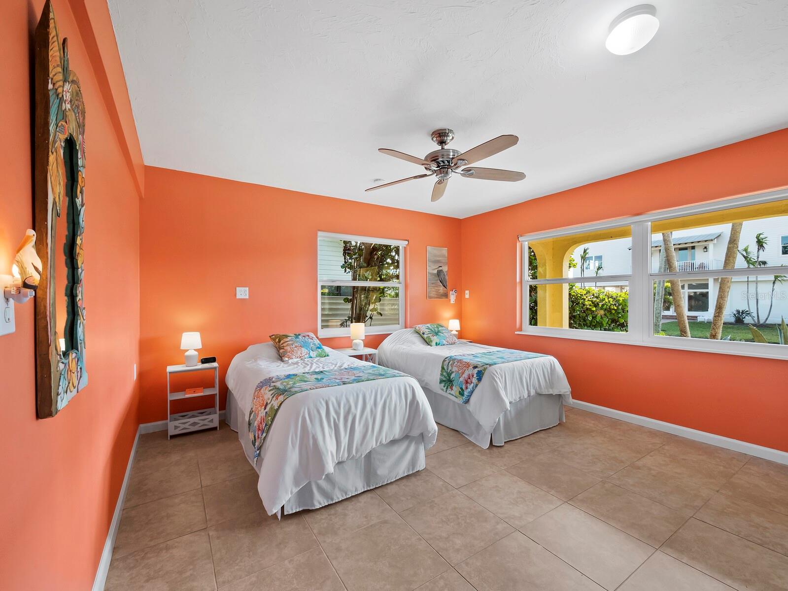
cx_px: 394
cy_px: 296
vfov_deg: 85.7
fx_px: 319
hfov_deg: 102.1
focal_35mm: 14
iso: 400
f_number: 11
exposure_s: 1/4
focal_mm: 7
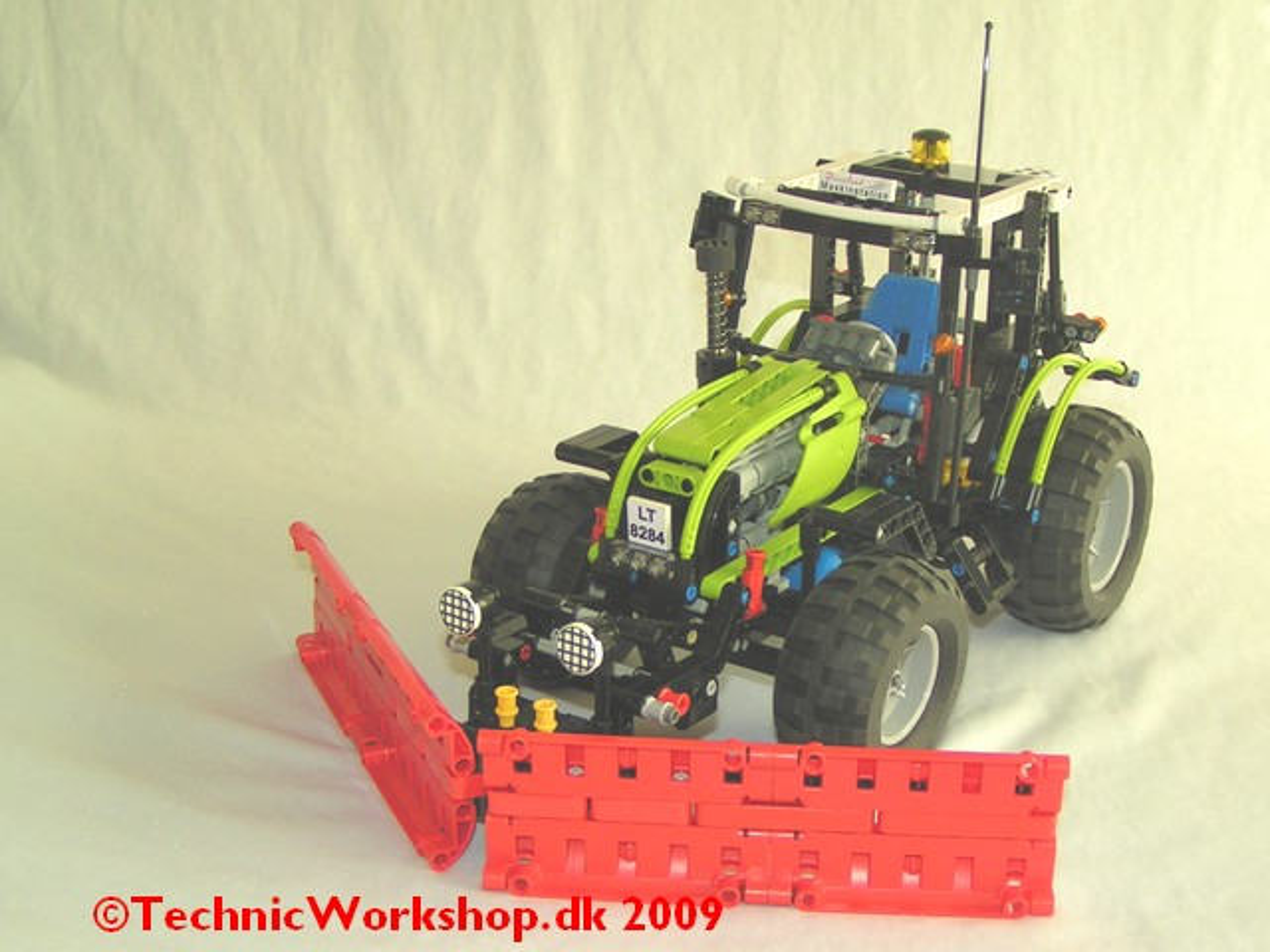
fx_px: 1394
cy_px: 476
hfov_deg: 49.0
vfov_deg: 37.7
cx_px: 635
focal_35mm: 38
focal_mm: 5.8
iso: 50
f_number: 2.8
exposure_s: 1/40
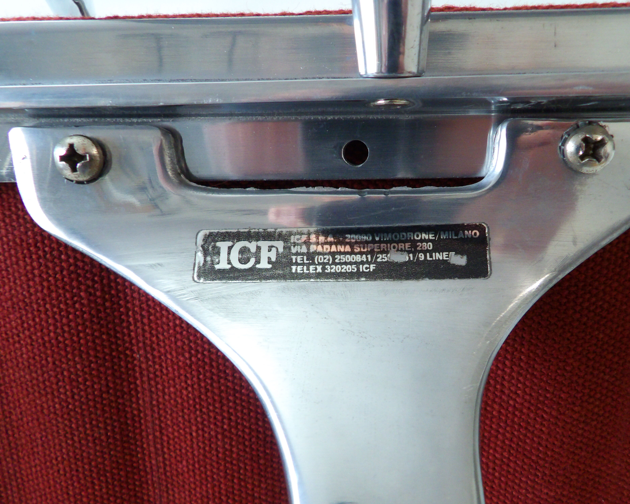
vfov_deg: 50.0
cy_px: 262
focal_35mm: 29
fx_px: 541
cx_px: 357
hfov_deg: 60.2
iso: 352
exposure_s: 1/60
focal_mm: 4.3
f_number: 2.8
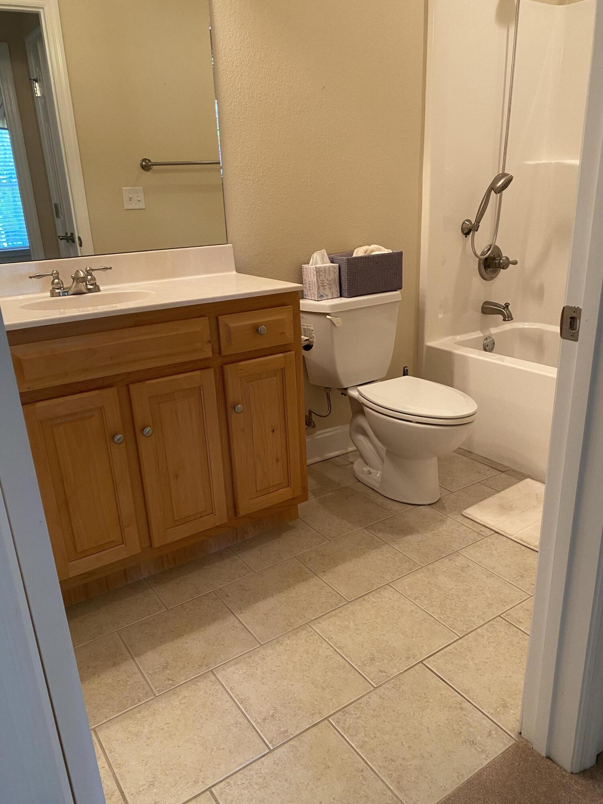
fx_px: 604
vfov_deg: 67.3
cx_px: 302
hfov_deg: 53.1
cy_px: 402
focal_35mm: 26
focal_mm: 4.25
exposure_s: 1/60
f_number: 1.8
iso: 160
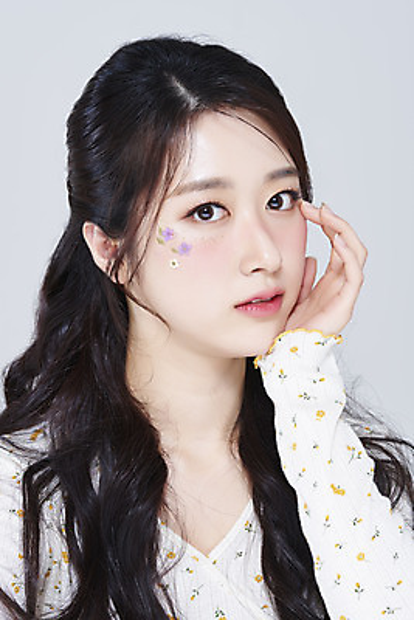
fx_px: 1810
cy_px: 310
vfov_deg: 19.4
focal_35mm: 105
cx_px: 207
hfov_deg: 13.1
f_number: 11
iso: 64
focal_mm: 105
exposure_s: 1/125
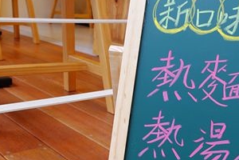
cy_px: 111
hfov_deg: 38.2
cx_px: 109
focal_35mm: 52
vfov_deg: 25.8
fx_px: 345
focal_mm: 8.8
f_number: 2.8
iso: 125
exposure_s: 1/50
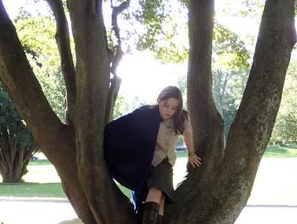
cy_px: 95
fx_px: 644
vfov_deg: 19.7
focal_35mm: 75
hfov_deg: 26.0
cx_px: 144
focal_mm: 10.3
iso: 200
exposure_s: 1/100
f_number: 3.5
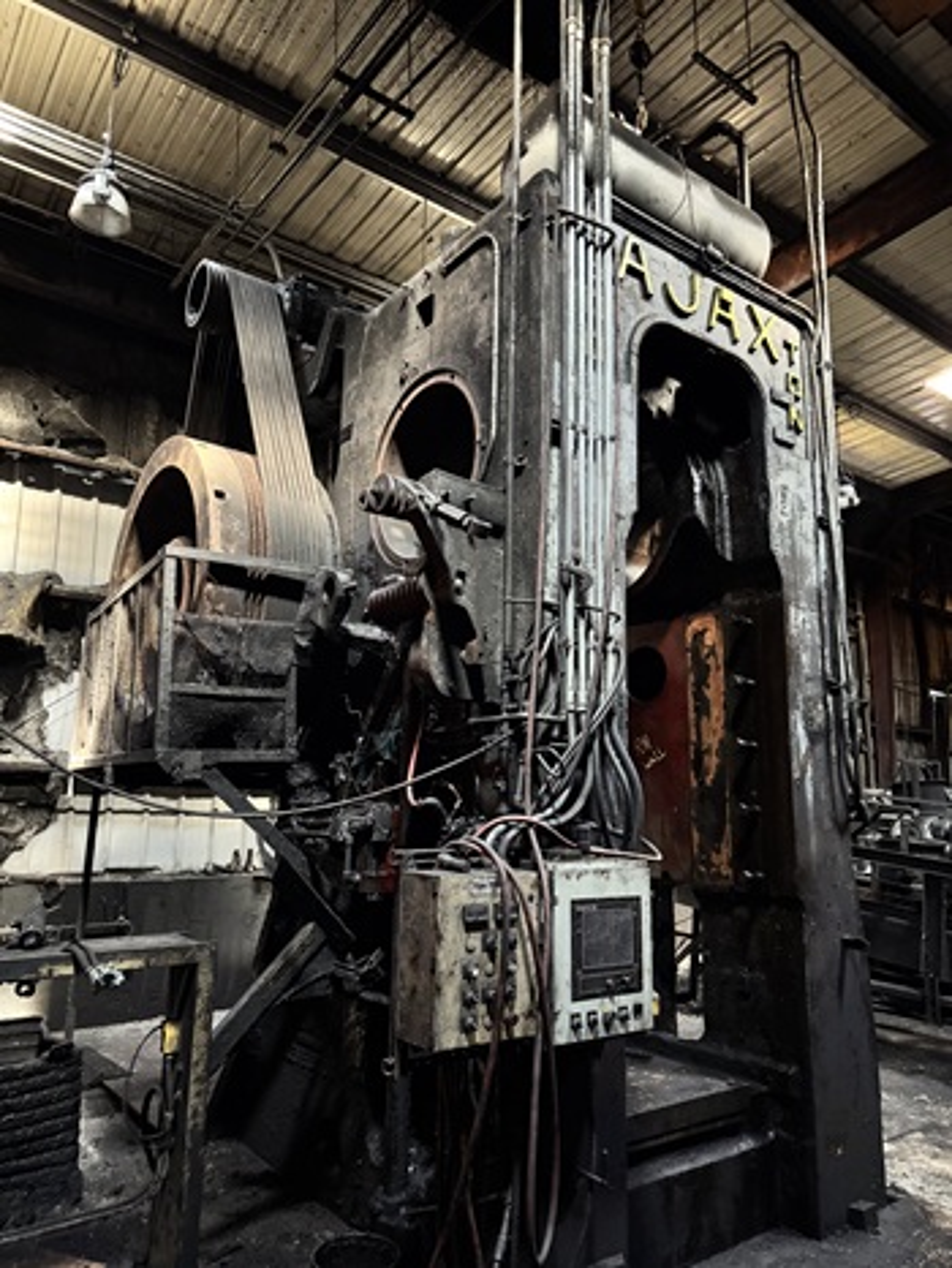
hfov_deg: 56.9
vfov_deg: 71.6
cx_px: 476
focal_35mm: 24
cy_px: 634
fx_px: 879
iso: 1600
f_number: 1.78
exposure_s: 1/25
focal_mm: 6.76
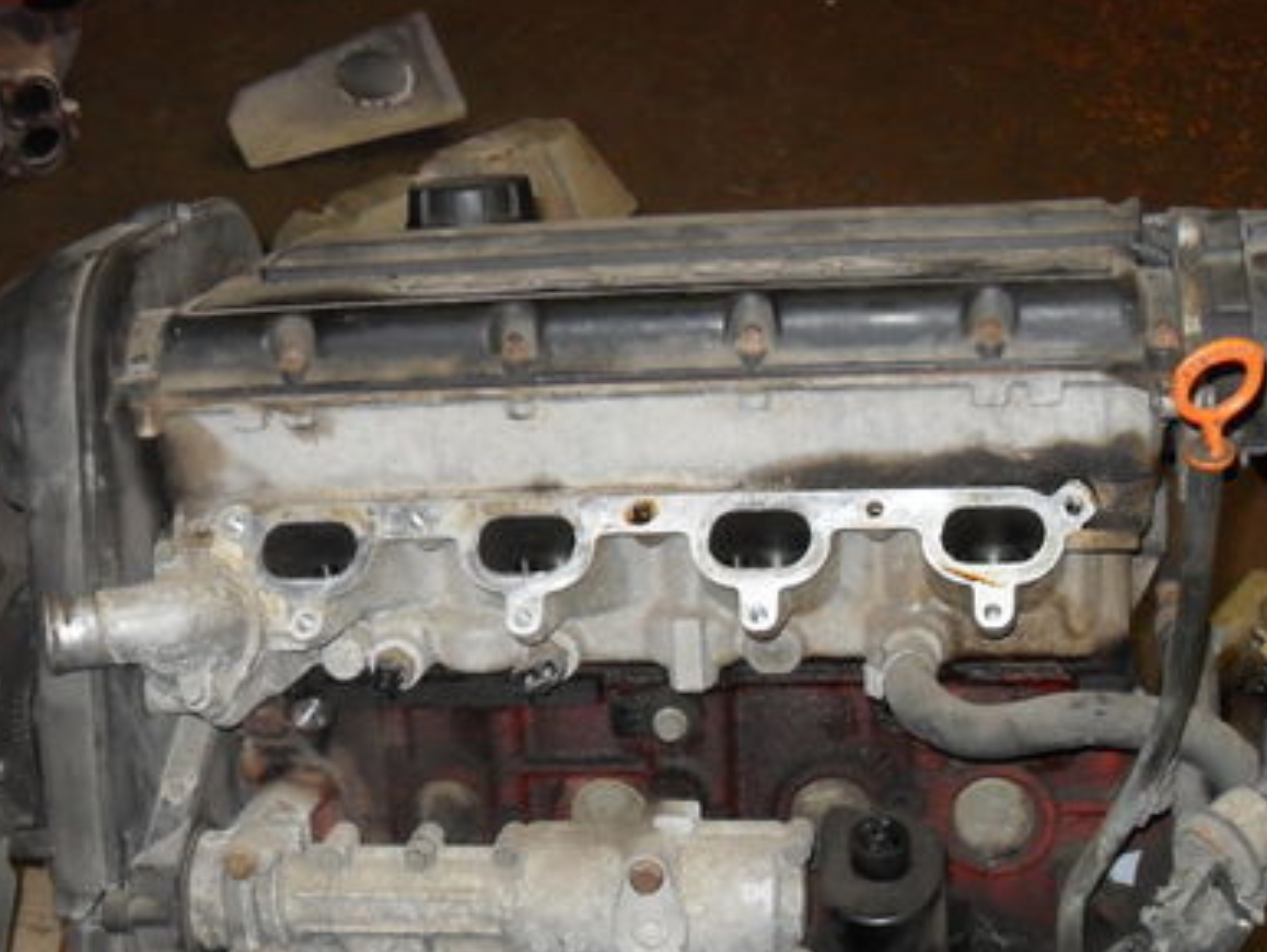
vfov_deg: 24.8
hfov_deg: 33.2
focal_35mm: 58
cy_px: 775
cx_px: 634
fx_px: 2124
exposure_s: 1/45
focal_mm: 6.2
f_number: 2.8
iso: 200
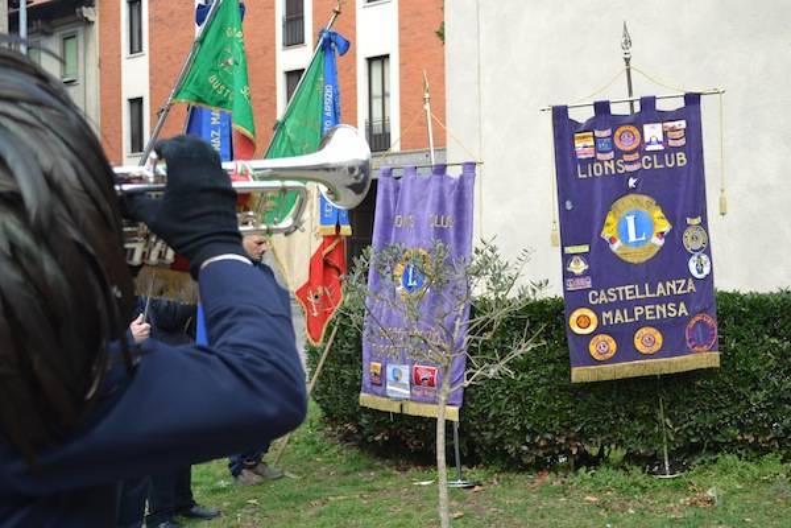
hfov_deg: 38.9
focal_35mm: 51
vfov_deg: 26.5
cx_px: 396
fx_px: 1120
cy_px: 264
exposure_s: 1/160
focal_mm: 34
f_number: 5.6
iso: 100
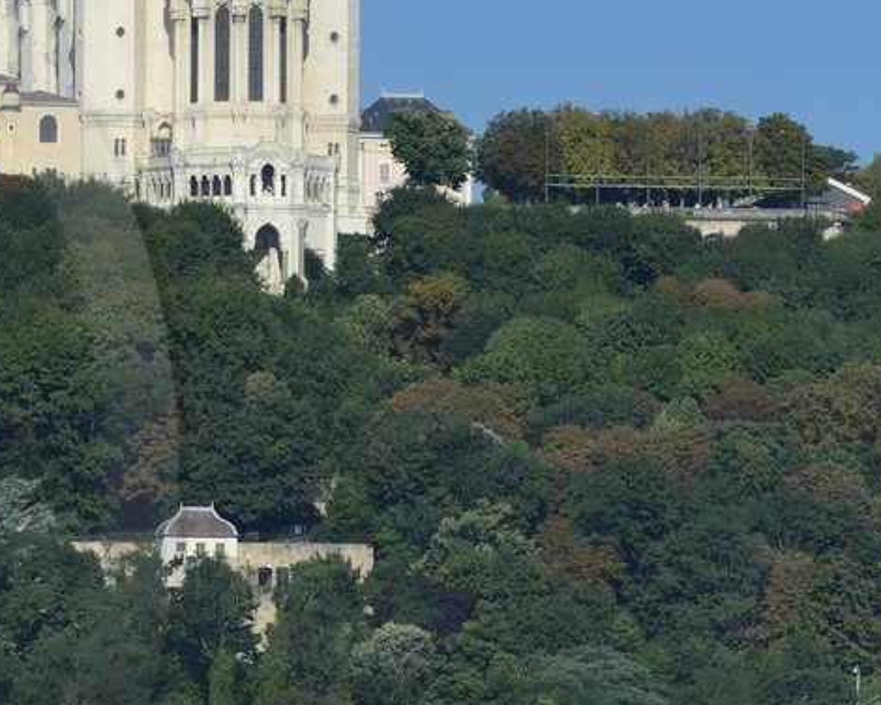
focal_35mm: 351
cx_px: -596
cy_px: 482
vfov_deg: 4.4
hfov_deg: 5.4
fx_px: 9152
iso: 100
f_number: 11
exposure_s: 1/200
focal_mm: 110
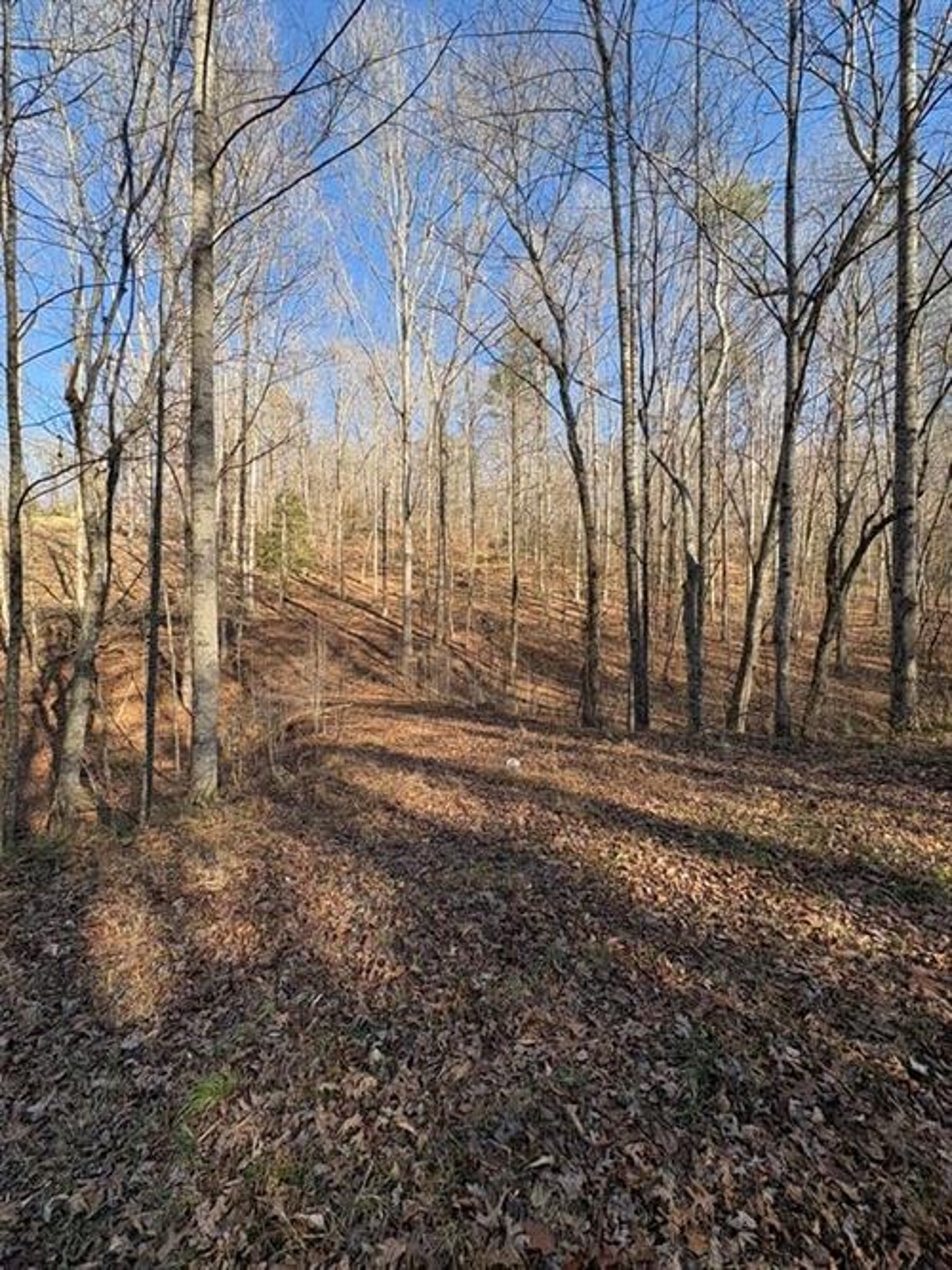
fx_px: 514
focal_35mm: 14
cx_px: 476
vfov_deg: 102.1
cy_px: 635
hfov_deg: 85.7
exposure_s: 1/390
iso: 40
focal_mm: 2.22
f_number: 2.2
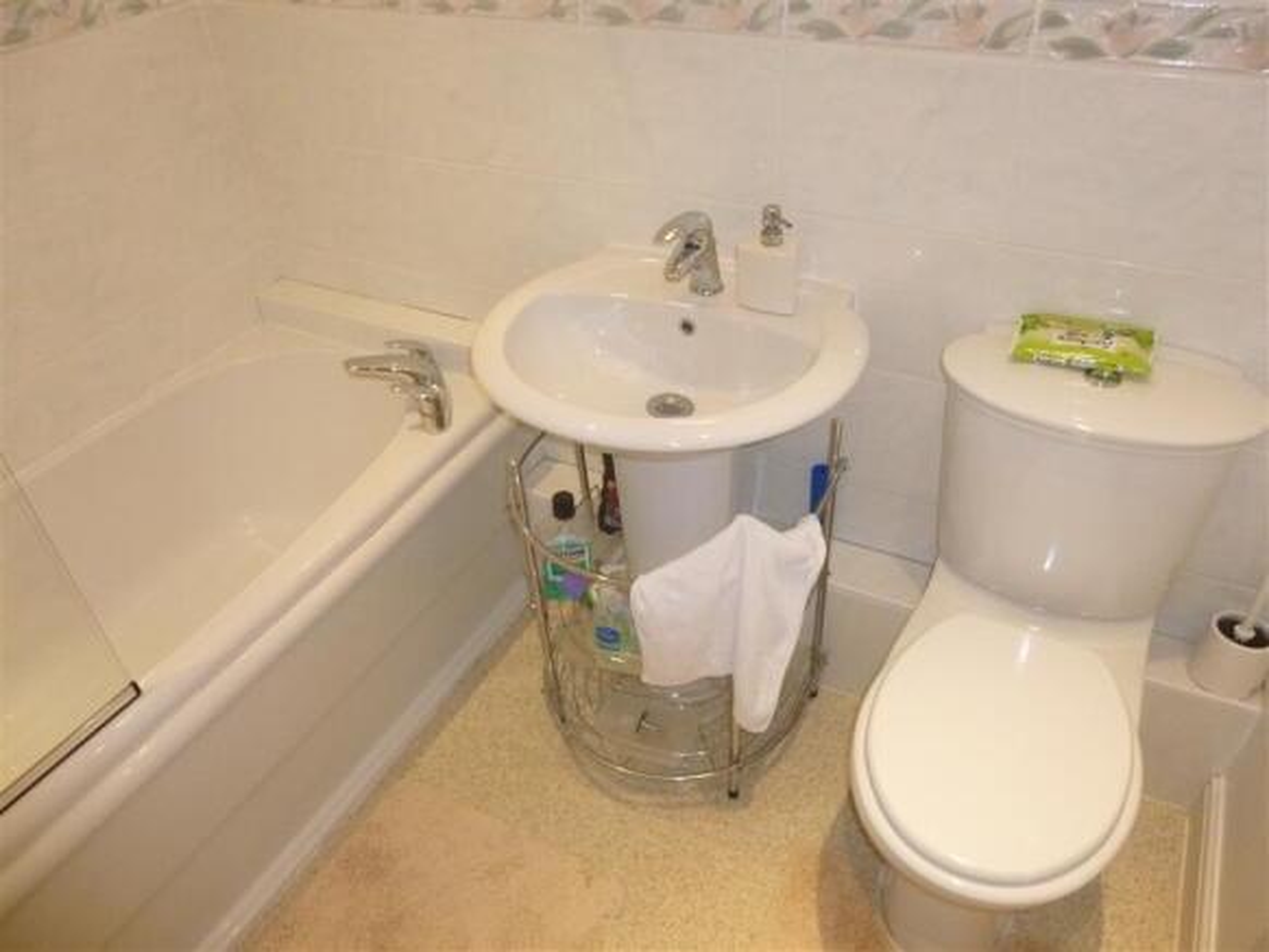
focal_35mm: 25
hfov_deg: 69.4
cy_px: 476
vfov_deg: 54.9
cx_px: 634
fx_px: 917
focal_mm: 4.5
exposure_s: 1/60
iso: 320
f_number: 3.1
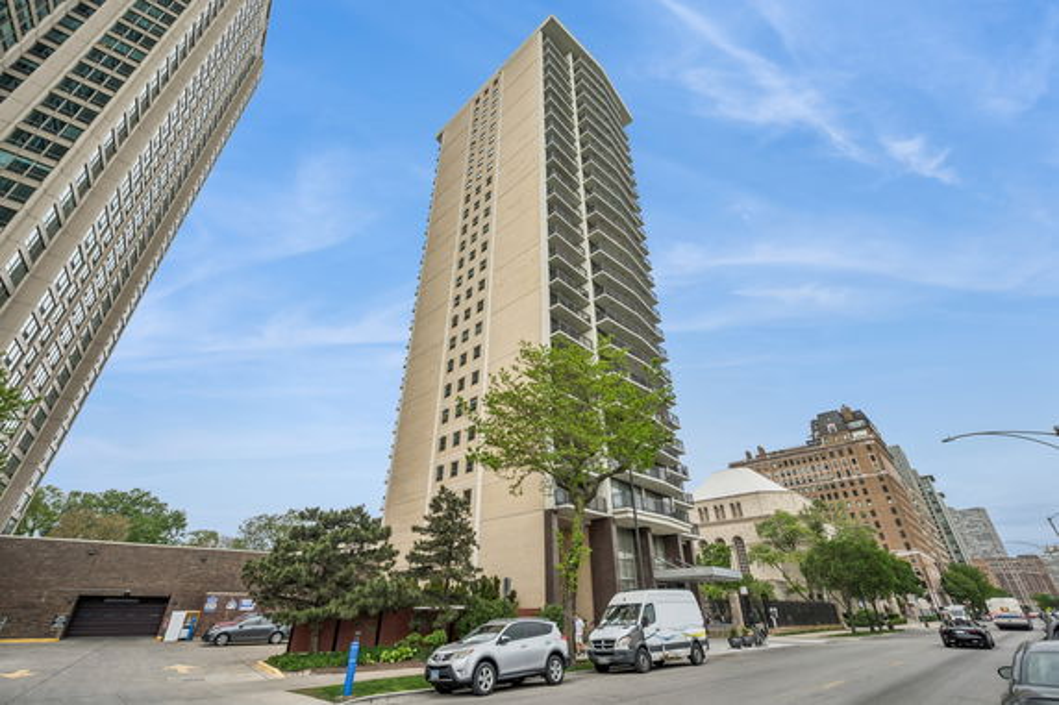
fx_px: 456
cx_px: 530
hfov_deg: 98.6
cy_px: 352
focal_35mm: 16
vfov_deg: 75.5
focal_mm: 15.5
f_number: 10
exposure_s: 1/20
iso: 100
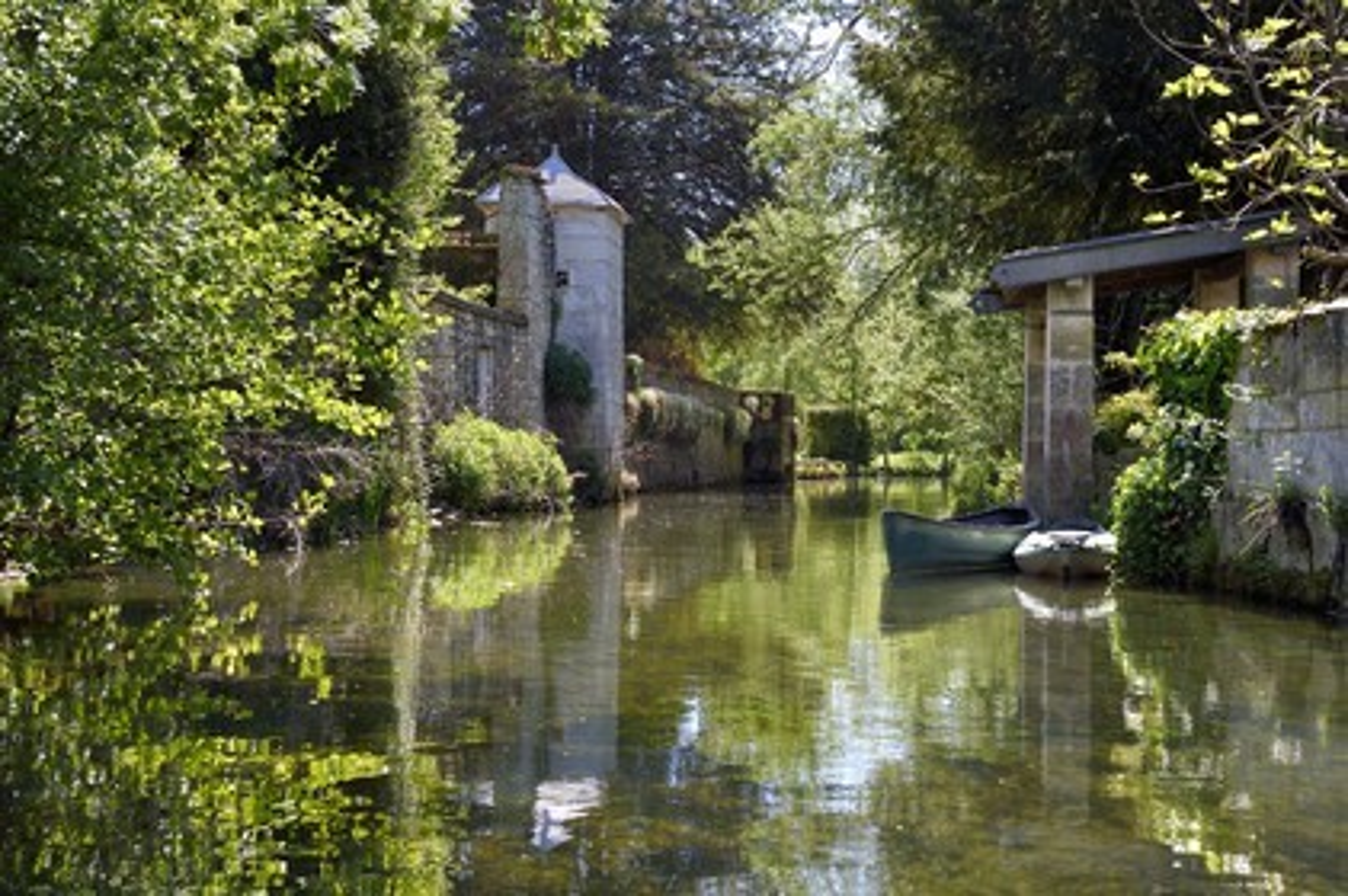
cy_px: 448
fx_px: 2245
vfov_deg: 22.6
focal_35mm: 60
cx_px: 674
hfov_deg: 33.4
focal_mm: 60
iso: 200
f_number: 9
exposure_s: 1/160
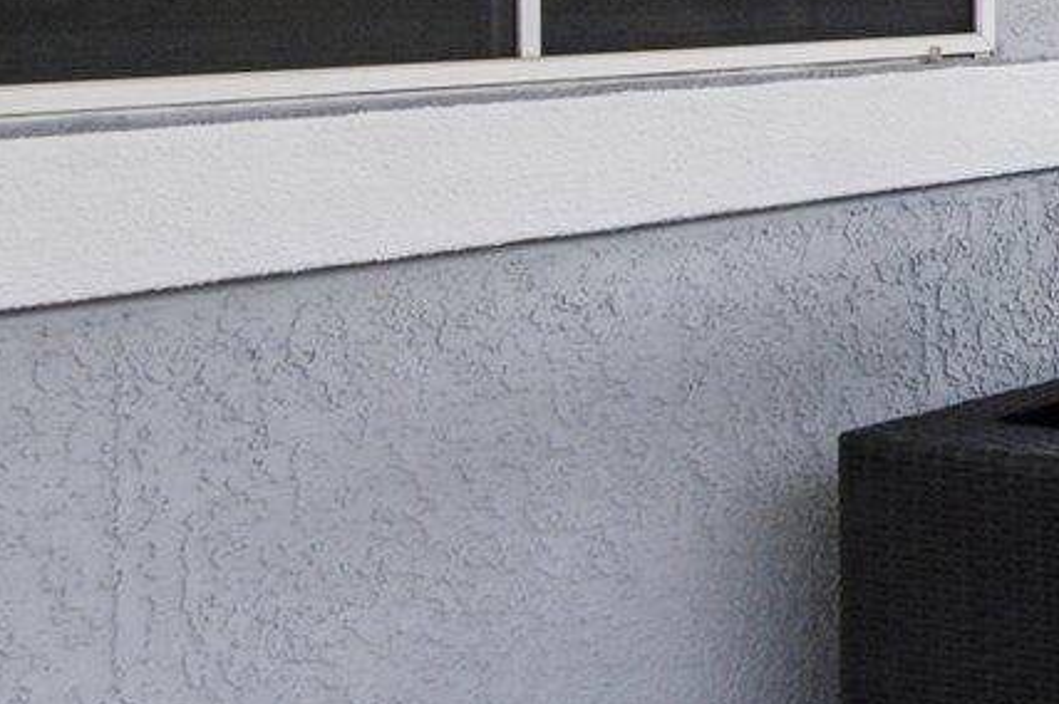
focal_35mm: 72
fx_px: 2116
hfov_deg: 18.9
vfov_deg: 18.2
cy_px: -71
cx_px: 2056
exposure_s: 1/200
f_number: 8
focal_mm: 10
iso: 100
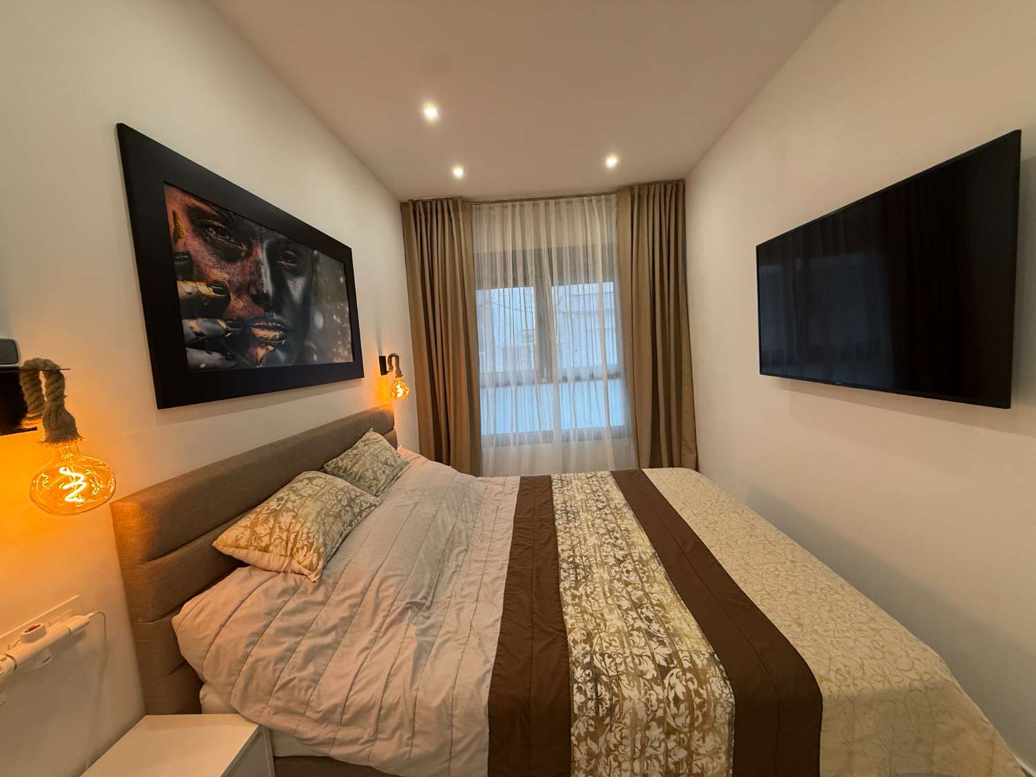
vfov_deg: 85.7
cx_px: 518
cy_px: 388
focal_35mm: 14
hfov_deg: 102.1
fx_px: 419
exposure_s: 1/100
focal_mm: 2.22
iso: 320
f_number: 2.2
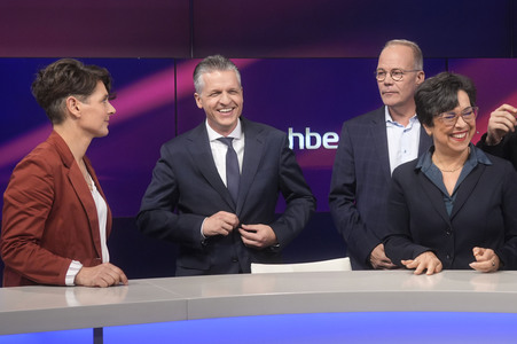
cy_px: 172
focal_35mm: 45
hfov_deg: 43.6
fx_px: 646
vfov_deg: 29.8
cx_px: 258
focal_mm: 30
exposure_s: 1/200
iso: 640
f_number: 2.2
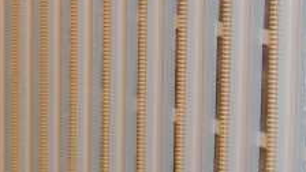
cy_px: -66
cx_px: 104
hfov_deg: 14.5
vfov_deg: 8.1
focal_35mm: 148
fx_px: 1201
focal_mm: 6.3
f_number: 3.5
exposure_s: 1/1.1
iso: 200
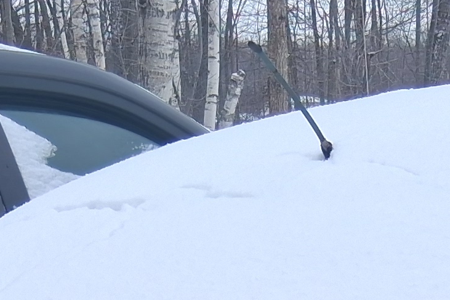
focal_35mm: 151
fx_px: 1887
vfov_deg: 7.8
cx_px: 356
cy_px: 930
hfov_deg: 13.5
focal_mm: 3.98
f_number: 1.8
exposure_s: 1/317
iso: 25
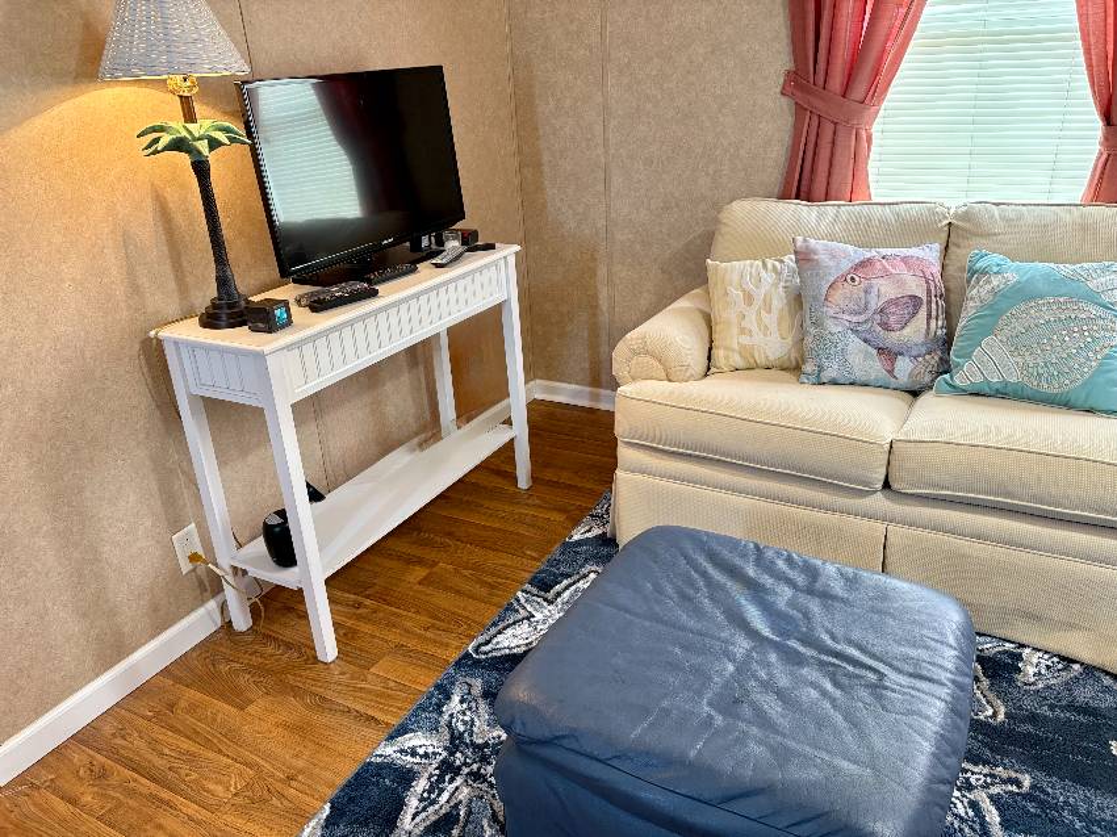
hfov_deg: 67.3
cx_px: 558
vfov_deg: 53.0
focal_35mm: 26
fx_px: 839
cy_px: 418
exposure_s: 1/60
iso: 200
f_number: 1.6
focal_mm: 5.96
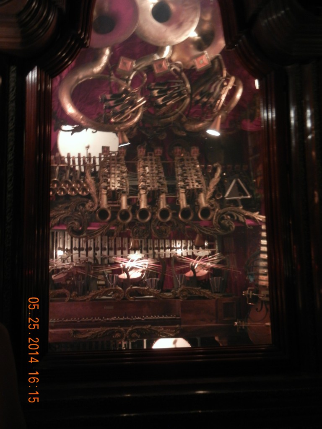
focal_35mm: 34
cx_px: 161
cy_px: 214
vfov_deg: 54.0
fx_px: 422
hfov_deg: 41.8
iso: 400
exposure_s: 1
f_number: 3.6
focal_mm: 6.2
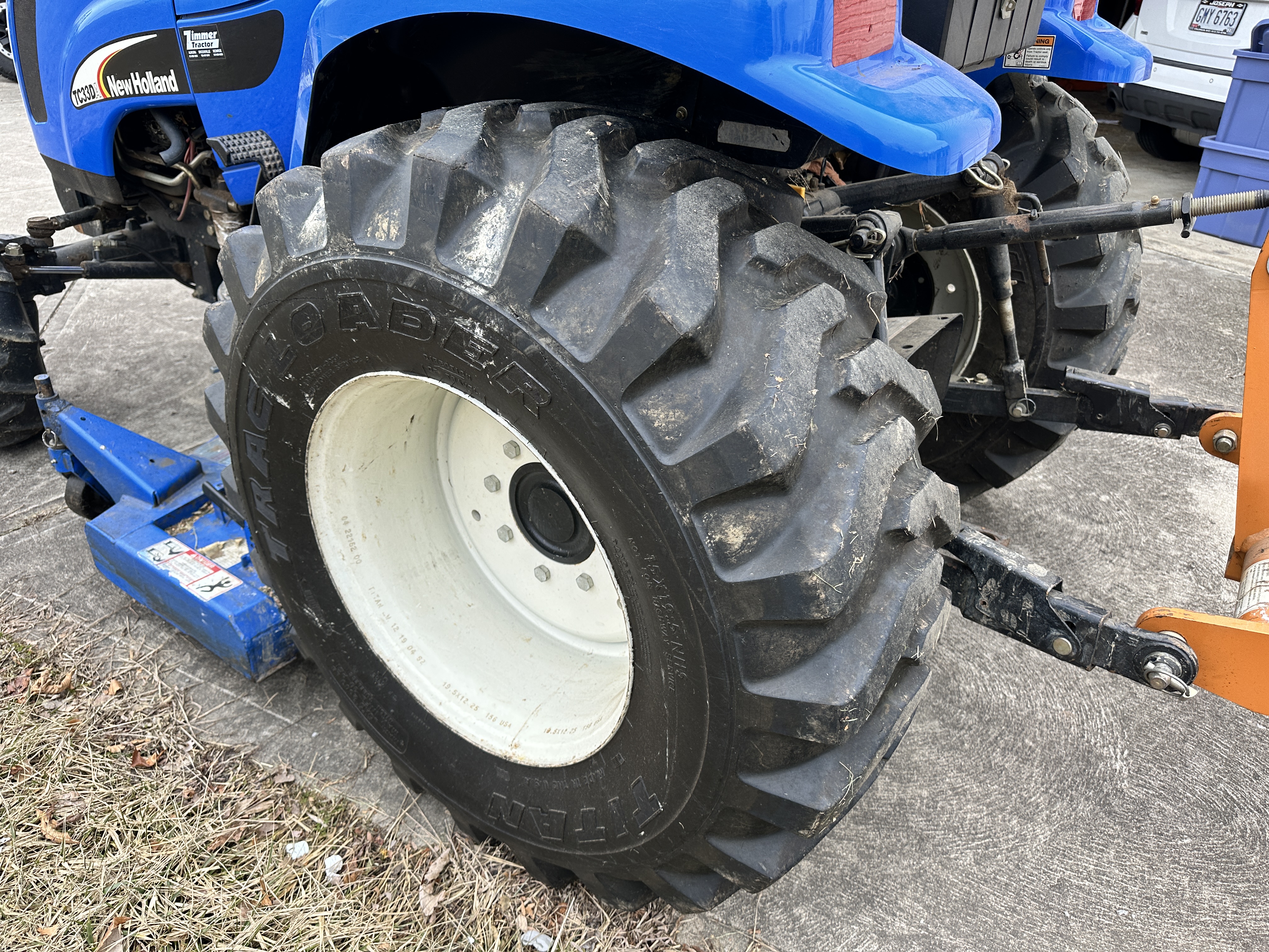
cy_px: 476
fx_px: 880
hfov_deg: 71.6
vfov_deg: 56.8
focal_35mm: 24
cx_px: 634
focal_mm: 6.86
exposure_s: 1/508
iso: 80
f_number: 1.78
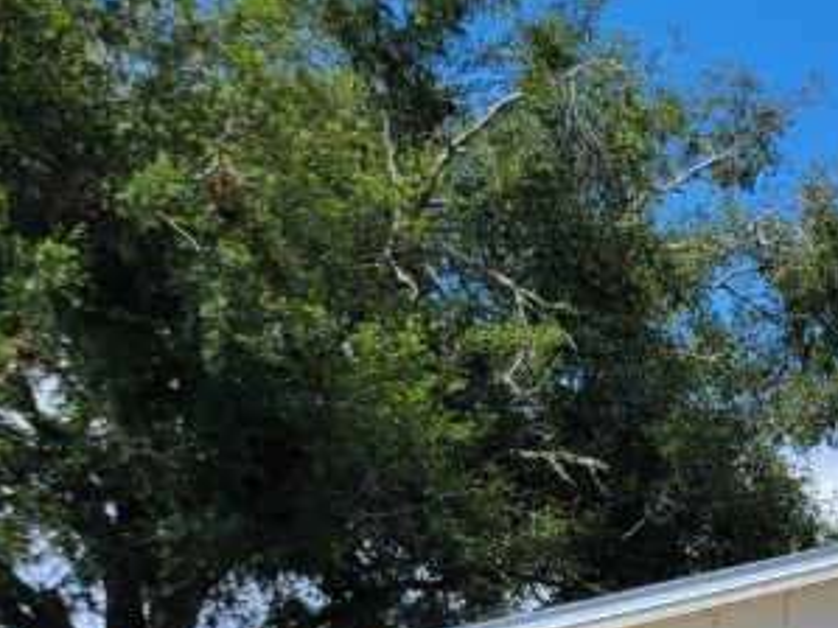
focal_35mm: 89
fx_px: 2154
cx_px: 1160
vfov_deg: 15.9
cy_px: 760
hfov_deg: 19.8
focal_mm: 5.4
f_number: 1.8
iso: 40
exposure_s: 1/2302
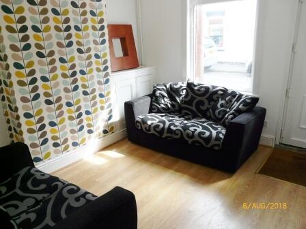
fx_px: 248
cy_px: 114
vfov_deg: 49.7
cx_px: 153
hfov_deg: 63.4
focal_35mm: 28
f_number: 2.8
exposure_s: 1/125
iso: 160
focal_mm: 4.6
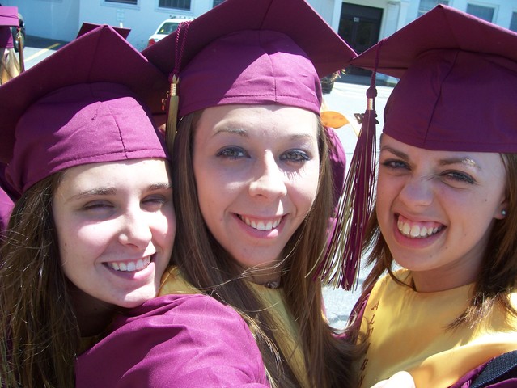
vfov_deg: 41.8
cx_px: 258
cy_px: 194
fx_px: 508
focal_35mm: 34
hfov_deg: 53.9
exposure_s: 1/500
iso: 80
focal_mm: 5.6
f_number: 2.7
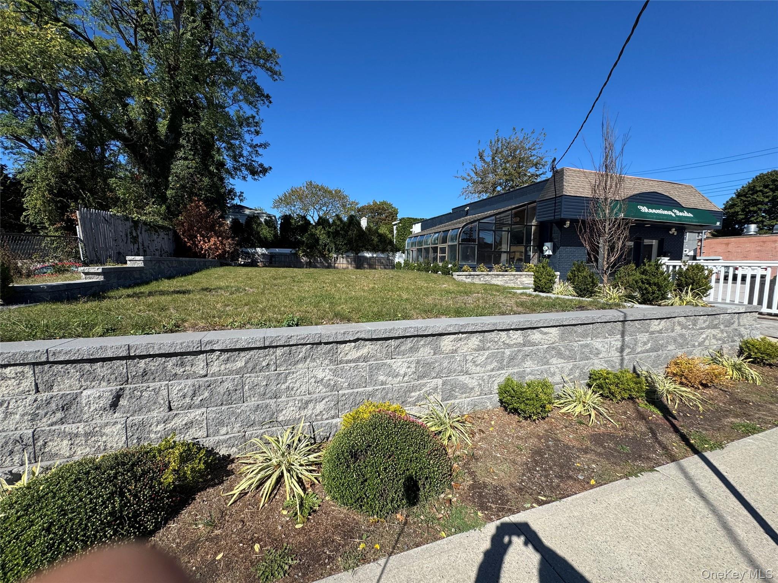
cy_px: 292
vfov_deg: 85.7
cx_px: 389
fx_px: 315
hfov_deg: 102.1
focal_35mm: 14
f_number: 2.2
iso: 50
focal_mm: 2.22
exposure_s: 1/1832
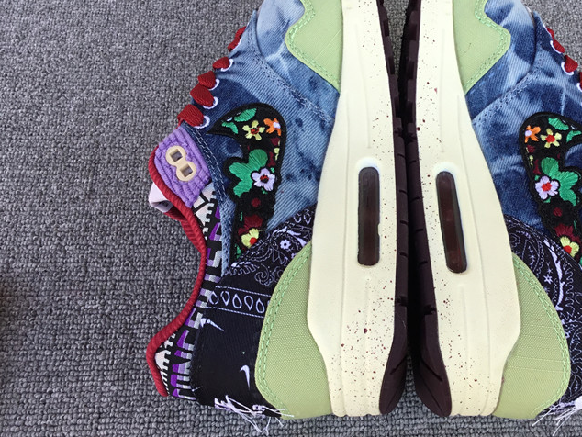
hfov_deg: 42.4
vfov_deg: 32.7
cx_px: 388
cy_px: 161
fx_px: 740
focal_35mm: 44
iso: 25
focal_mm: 3.3
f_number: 2.4
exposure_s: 1/107
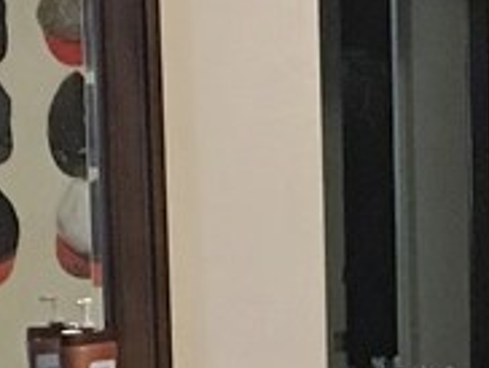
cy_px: 427
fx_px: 2306
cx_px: 897
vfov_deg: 9.0
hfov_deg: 11.2
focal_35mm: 163
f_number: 2.2
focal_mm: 4.15
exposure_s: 1/20
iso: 200
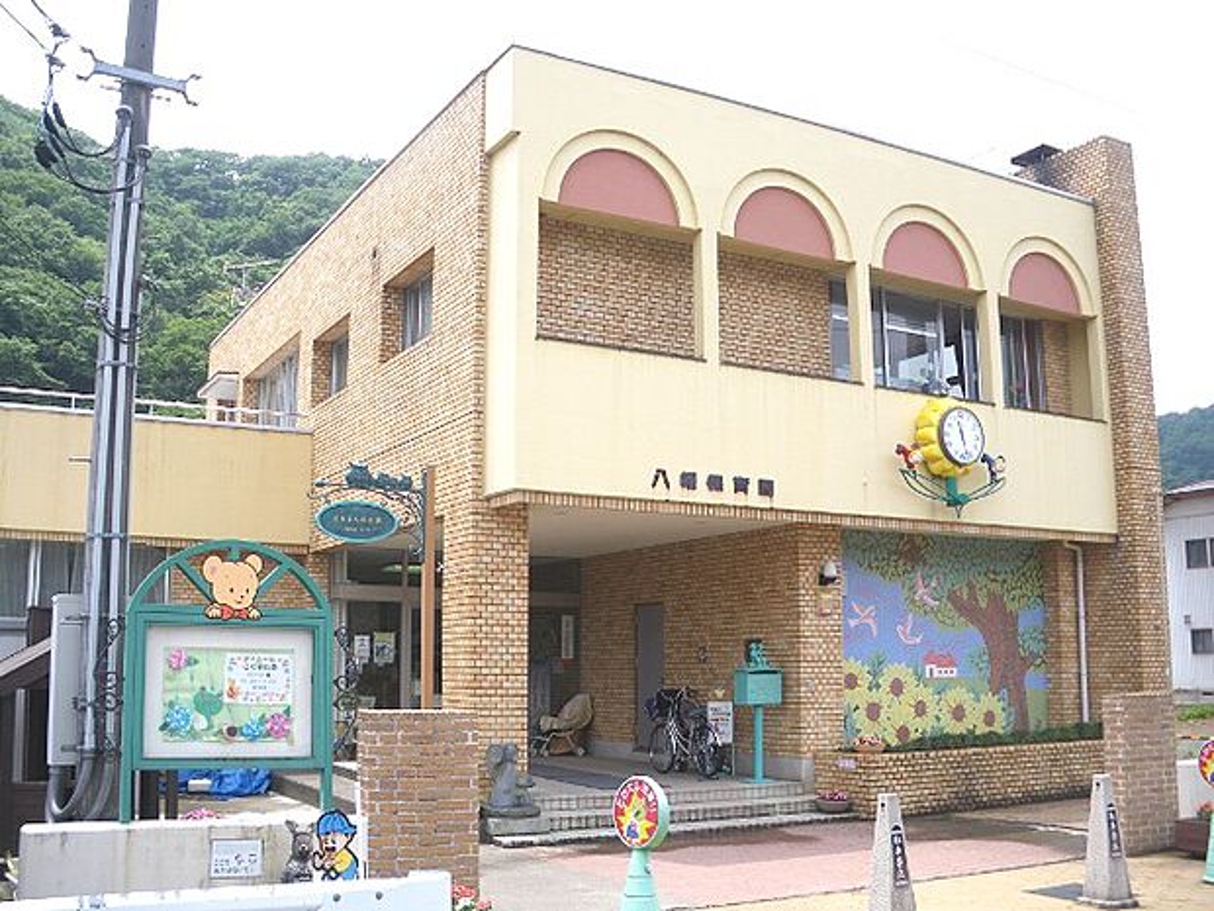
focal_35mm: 36
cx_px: 607
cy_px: 456
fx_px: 1263
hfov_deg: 51.4
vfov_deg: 39.7
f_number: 3.5
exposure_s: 1/320
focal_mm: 6.3
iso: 64
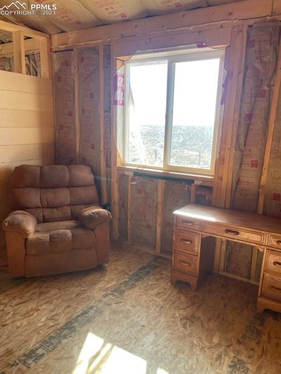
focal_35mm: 27
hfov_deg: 51.3
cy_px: 194
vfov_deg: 65.3
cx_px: 145
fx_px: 292
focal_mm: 5.1
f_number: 1.6
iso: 40
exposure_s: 1/121
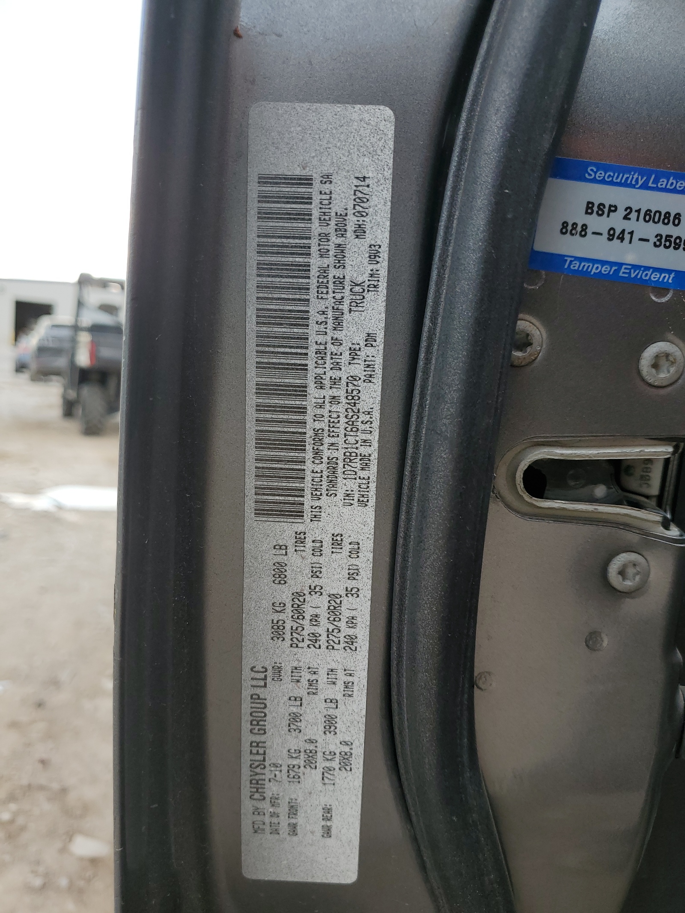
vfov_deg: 67.3
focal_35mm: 26
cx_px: 342
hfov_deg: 53.1
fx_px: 686
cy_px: 456
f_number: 1.5
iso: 50
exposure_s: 1/476
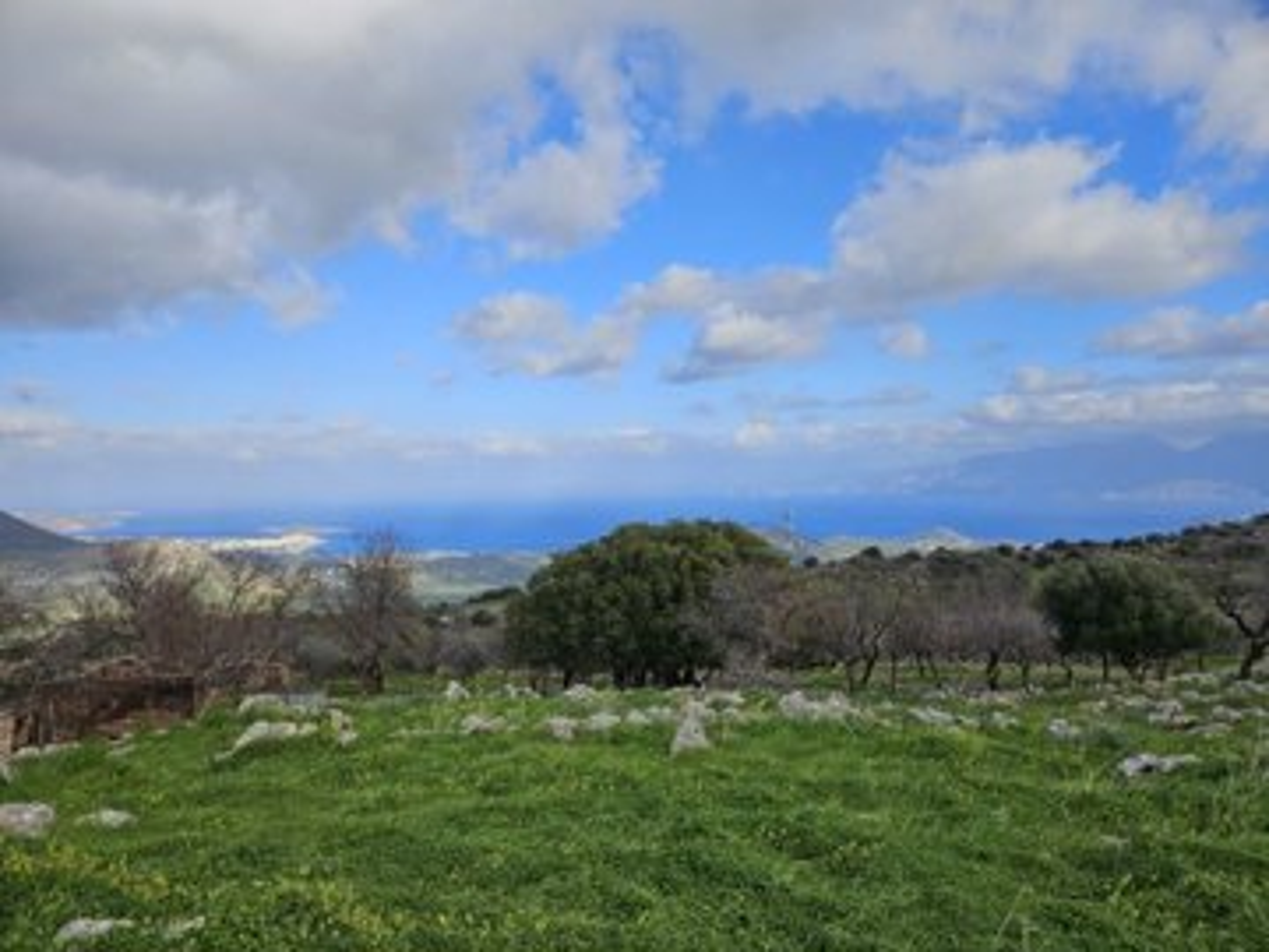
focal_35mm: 23
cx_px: 634
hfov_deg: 73.9
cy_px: 476
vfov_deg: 58.9
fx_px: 843
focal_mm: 5.4
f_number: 1.8
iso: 25
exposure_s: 1/2308
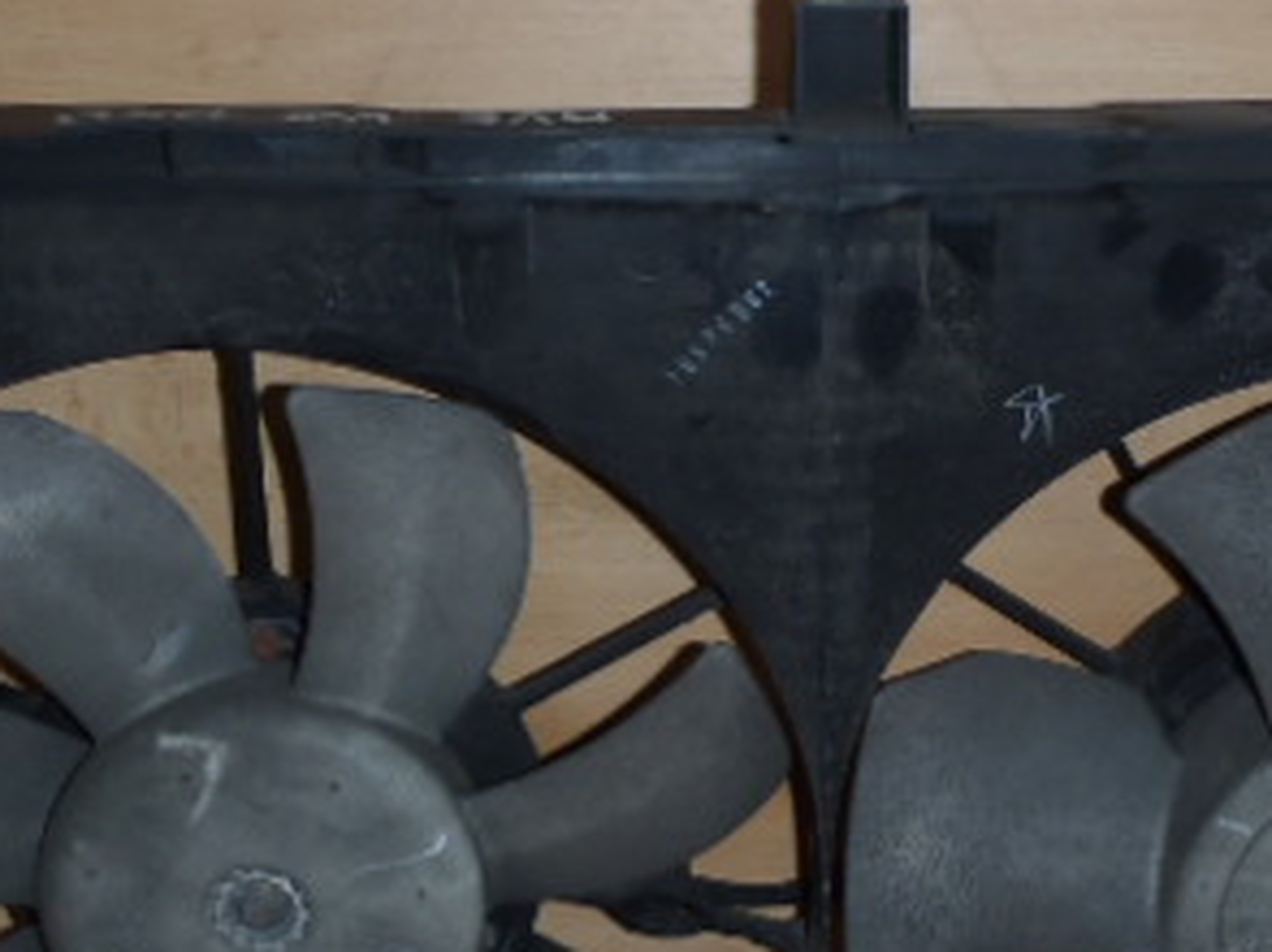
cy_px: 627
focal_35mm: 61
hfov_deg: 31.5
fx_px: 2240
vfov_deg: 23.9
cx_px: 805
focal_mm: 5
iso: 100
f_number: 3.9
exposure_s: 1/30
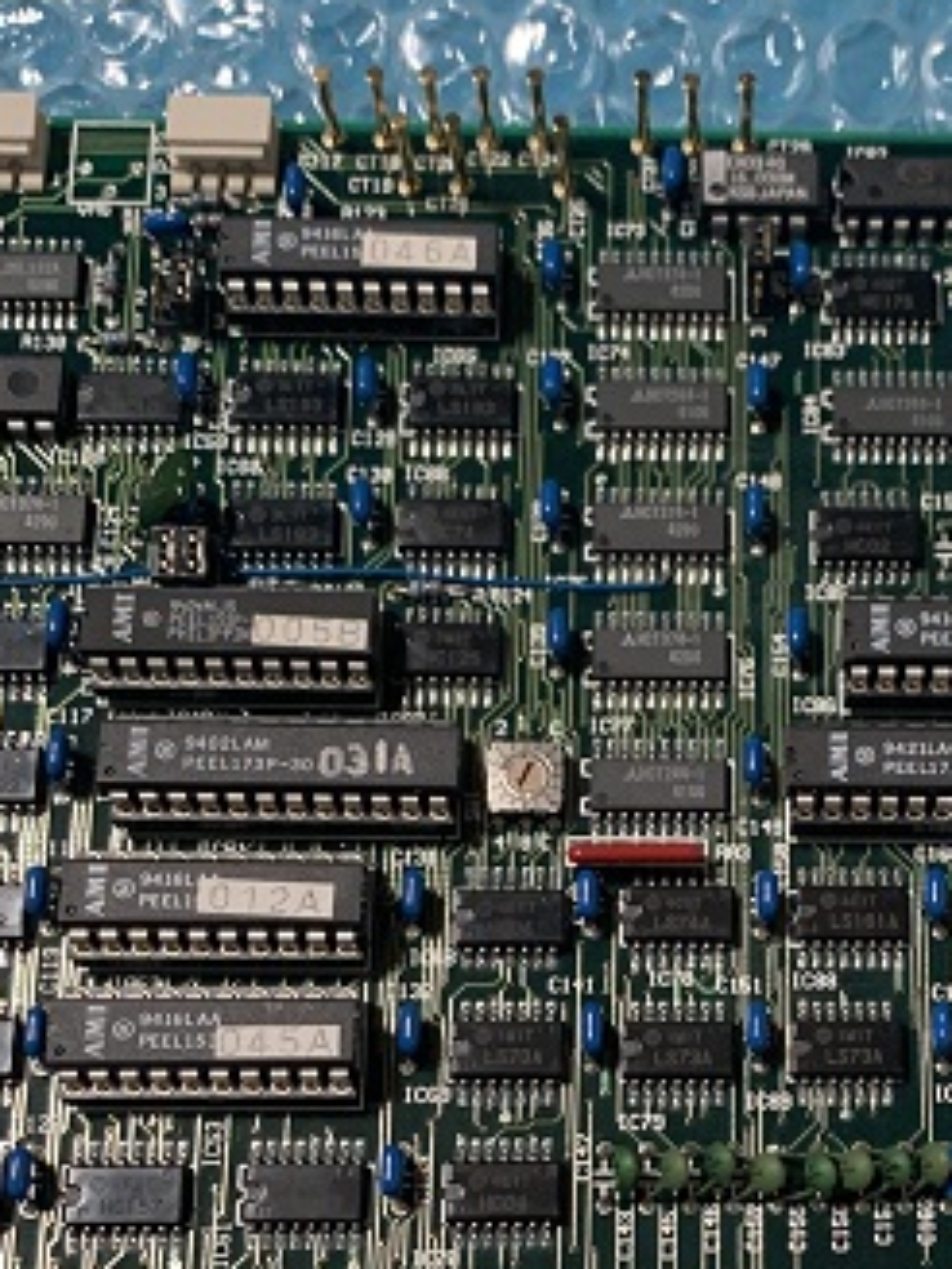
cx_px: 803
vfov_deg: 29.8
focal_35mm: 64
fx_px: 2347
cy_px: 954
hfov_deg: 22.5
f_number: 1.8
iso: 125
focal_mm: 4.25
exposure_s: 1/60
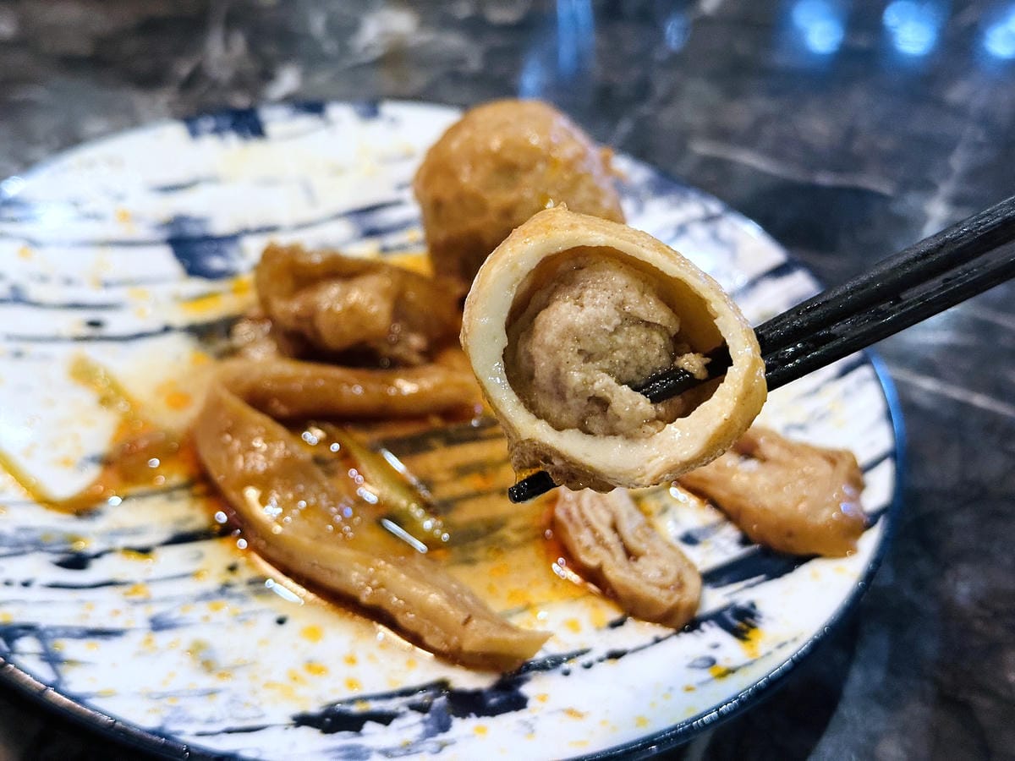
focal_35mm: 48
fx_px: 1407
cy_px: 380
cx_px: 508
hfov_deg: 39.7
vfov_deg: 30.3
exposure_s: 1/30
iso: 500
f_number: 1.78
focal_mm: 6.86
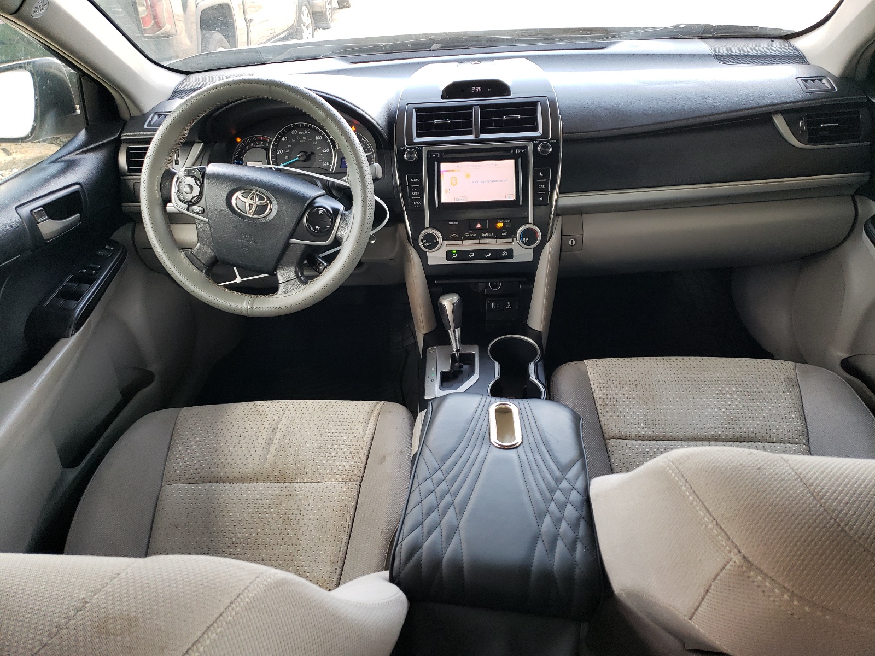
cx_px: 438
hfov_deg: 67.3
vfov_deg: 53.1
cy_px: 328
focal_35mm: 26
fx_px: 657
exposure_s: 1/120
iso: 89
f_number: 1.5
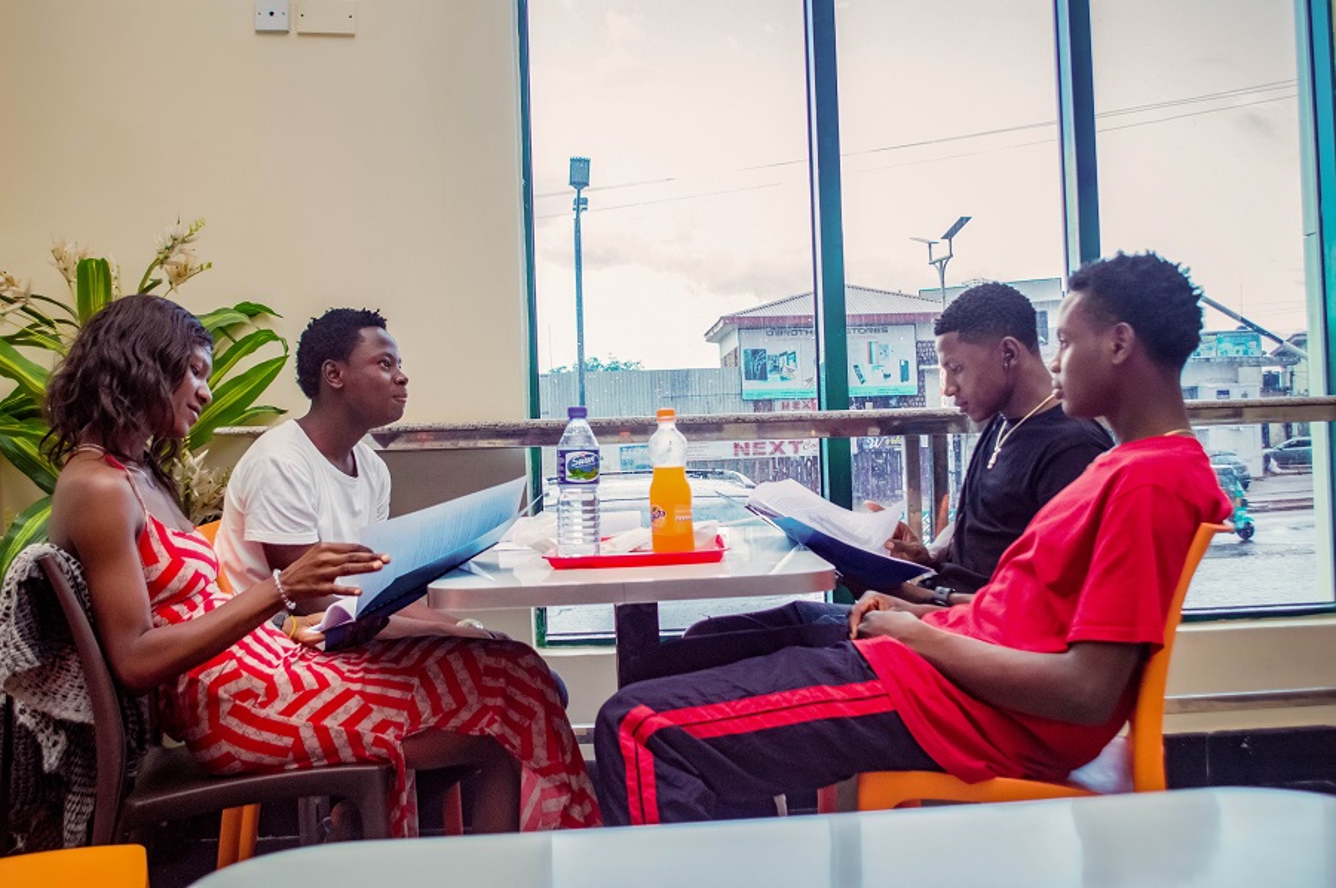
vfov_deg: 36.8
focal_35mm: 36
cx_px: 668
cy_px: 444
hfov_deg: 53.2
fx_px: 1335
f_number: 5
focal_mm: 24
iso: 800
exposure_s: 1/125
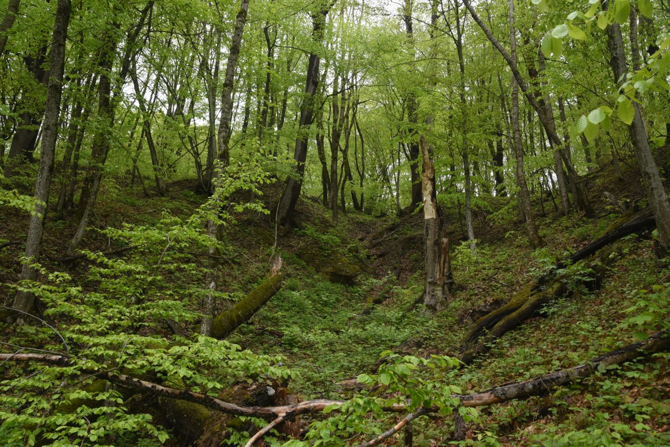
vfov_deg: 42.3
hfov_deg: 60.3
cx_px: 335
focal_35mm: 31
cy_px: 224
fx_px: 577
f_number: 13
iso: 800
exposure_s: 1/125
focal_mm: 31
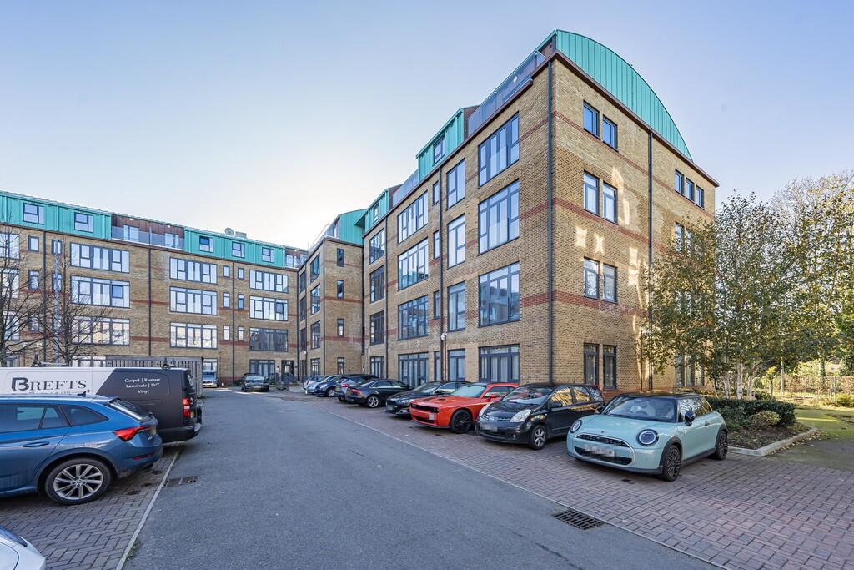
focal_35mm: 12
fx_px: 285
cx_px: 427
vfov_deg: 90.0
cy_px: 285
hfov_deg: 112.6
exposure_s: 1/125
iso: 320
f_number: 9
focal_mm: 12
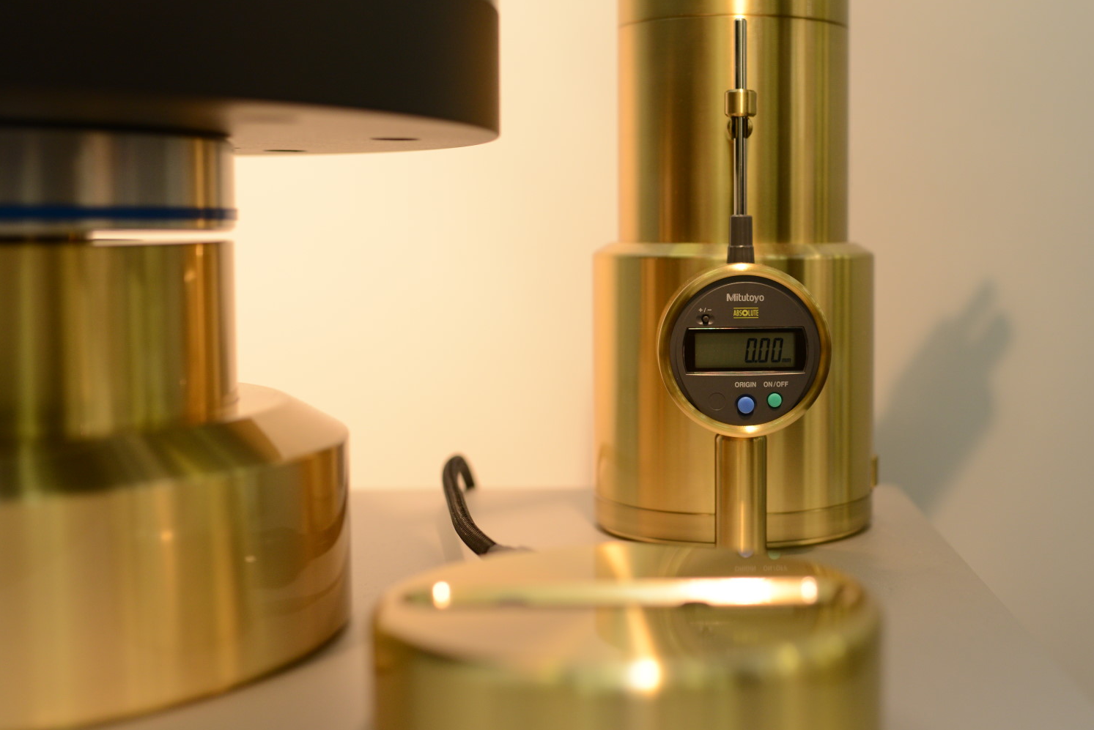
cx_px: 748
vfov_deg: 28.1
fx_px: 1459
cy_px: 334
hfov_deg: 40.5
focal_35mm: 48
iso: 640
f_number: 2.8
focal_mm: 35
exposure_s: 1/250
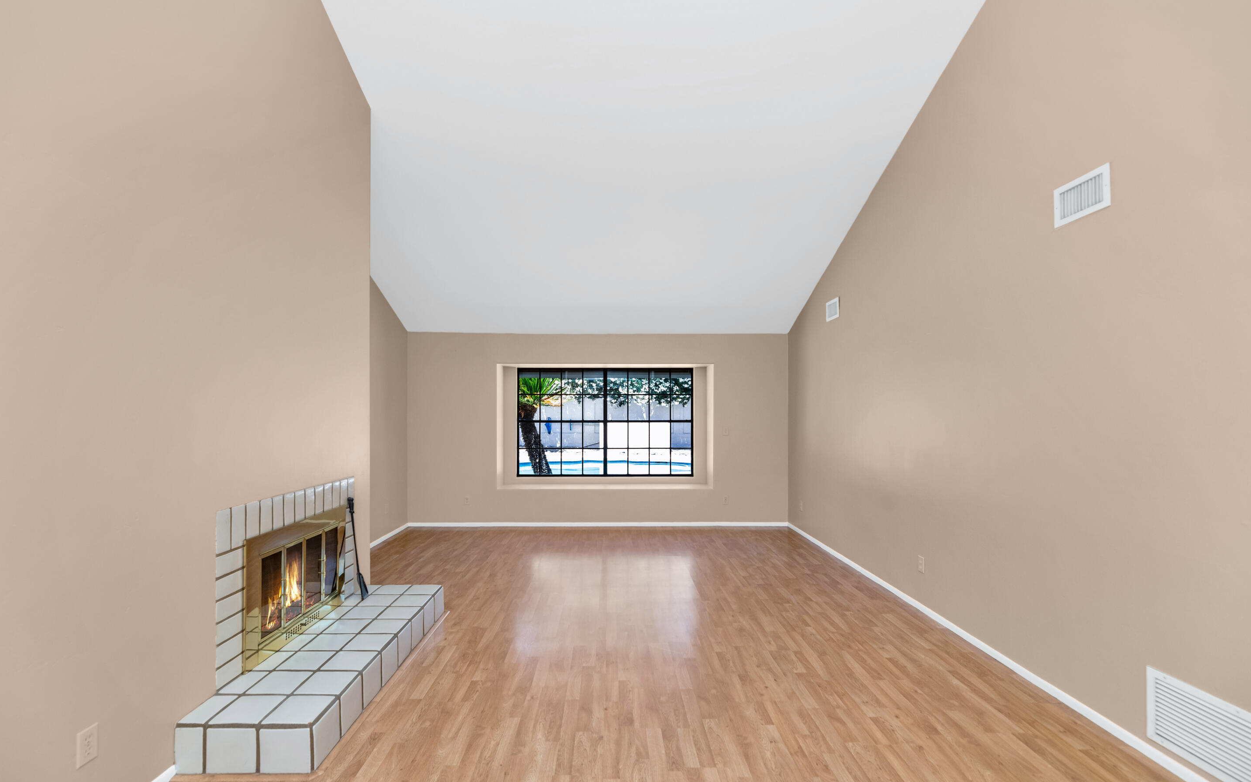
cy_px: 417
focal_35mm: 15
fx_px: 511
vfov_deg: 74.7
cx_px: 607
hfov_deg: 101.4
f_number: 5
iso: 250
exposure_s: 1/160
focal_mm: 14
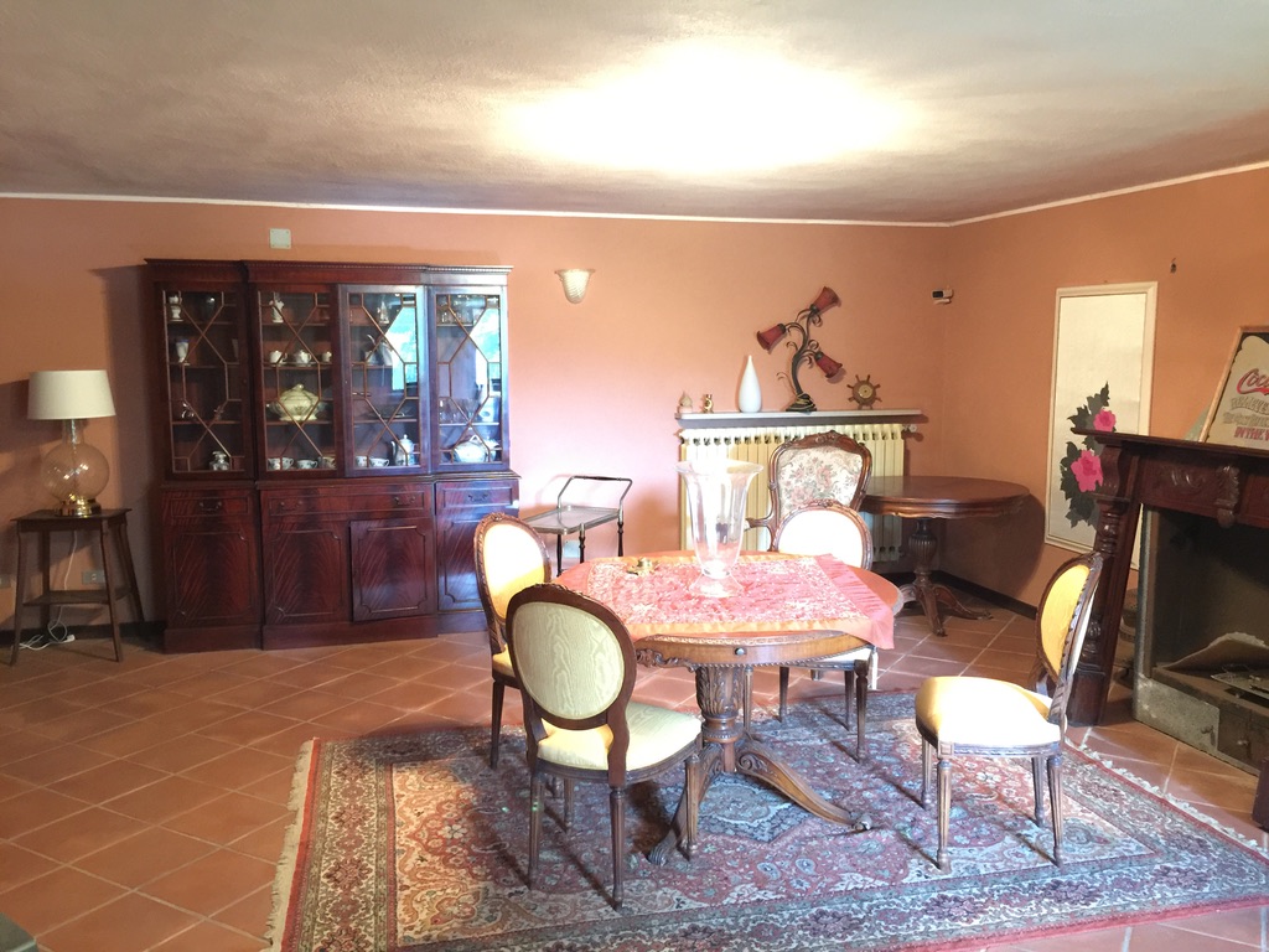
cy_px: 476
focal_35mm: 29
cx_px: 634
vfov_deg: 48.2
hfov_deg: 61.7
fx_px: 1063
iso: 125
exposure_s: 1/4
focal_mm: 4.15
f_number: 2.2
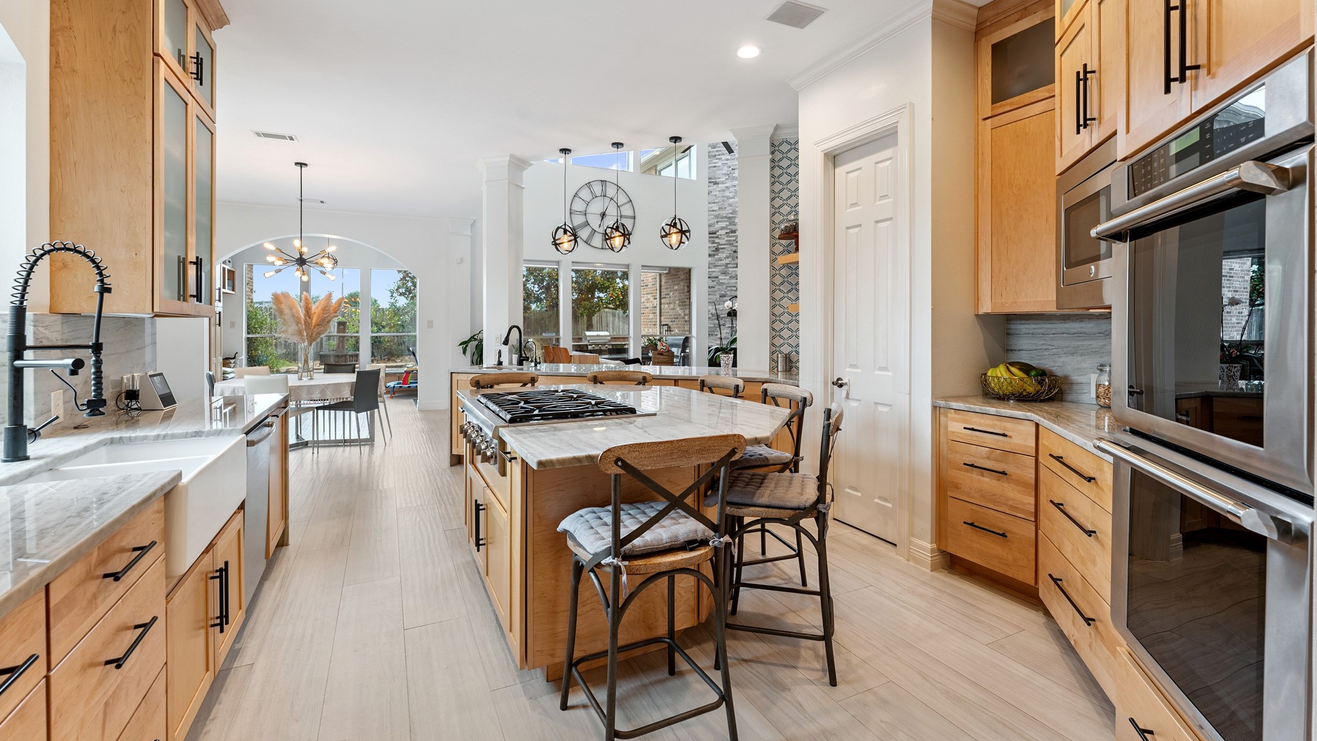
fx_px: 559
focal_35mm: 16
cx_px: 669
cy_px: 350
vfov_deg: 67.0
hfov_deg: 99.4
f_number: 8
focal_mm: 15
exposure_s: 1/5
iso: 100
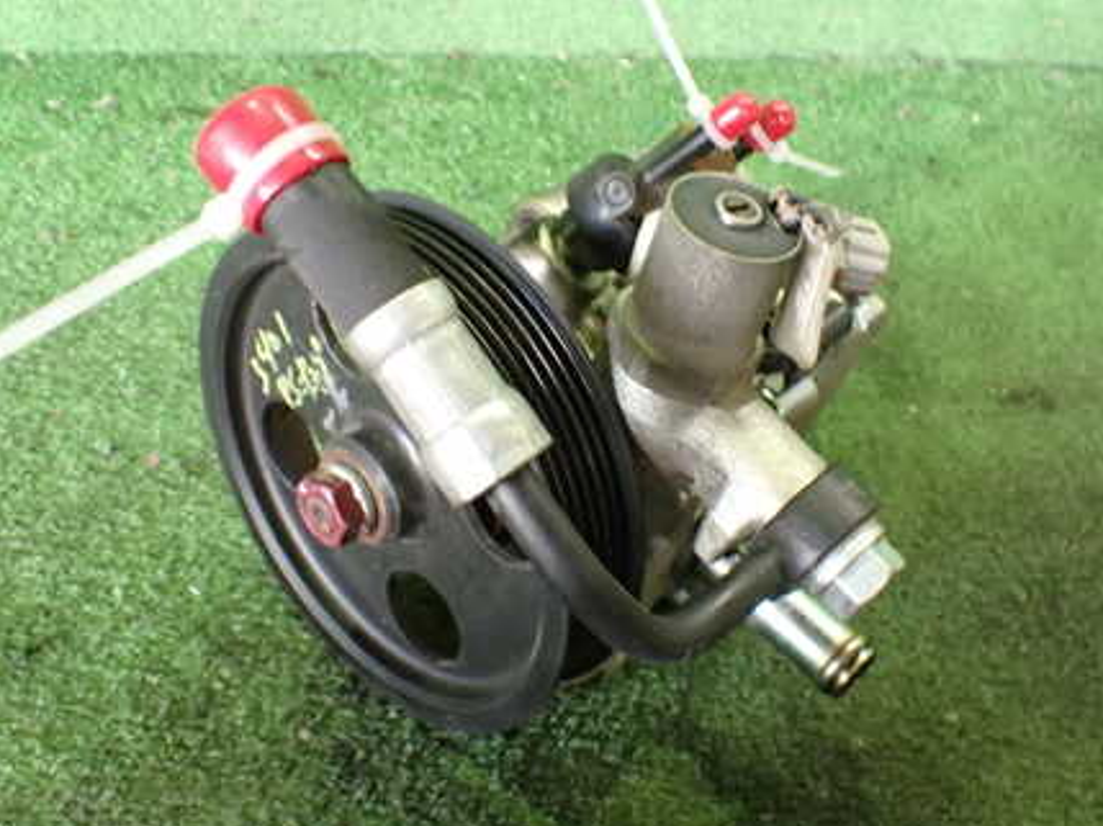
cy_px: 391
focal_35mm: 42
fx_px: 1337
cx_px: 602
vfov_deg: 34.3
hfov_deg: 44.8
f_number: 2.3
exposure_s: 1/50
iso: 800
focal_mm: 5.4
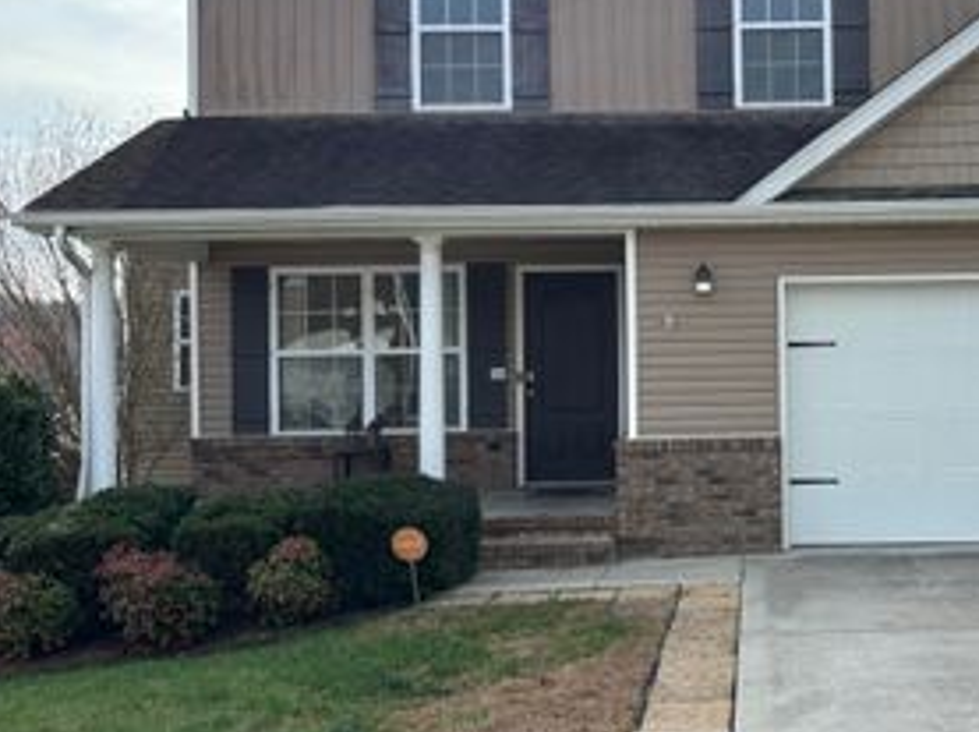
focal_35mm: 47
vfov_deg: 30.8
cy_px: 331
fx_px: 1328
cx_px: 753
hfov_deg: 39.2
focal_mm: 5.96
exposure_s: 1/1949
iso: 50
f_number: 1.6
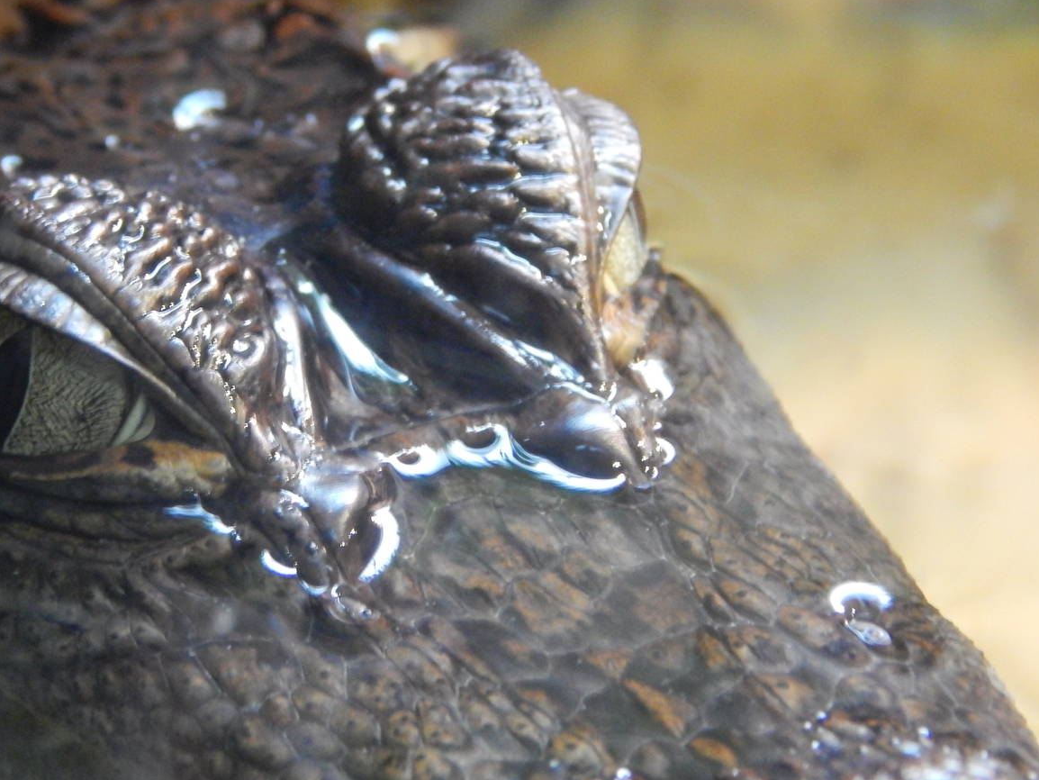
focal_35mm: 183
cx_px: 345
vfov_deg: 8.1
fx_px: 5494
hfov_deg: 10.8
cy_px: 507
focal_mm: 23.4
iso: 800
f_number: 4.8
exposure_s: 1/5
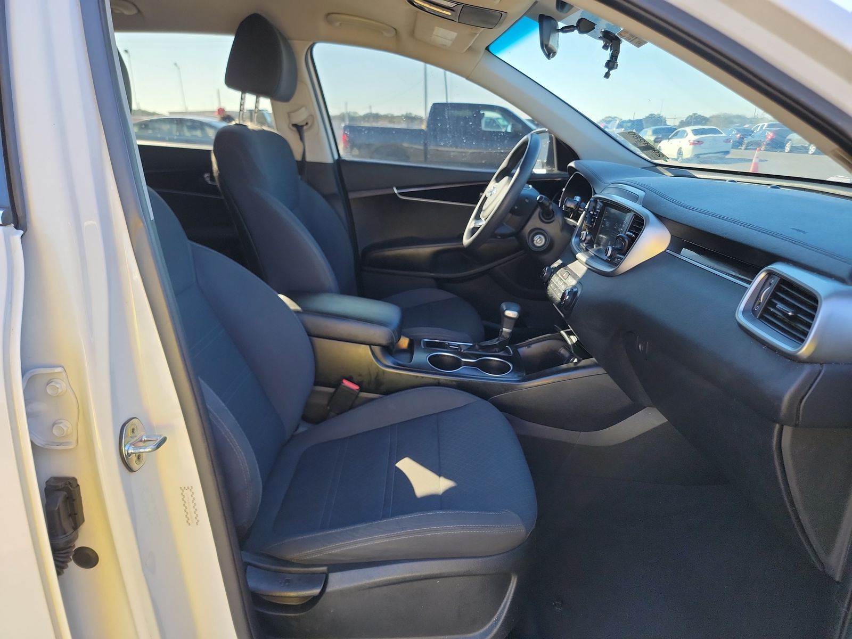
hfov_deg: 71.6
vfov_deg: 56.8
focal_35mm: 24
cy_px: 320
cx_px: 426
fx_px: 591
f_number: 1.8
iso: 52
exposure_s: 1/59
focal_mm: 6.7
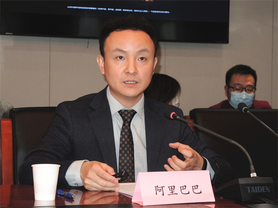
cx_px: 139
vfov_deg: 14.1
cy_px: 104
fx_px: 843
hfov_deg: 18.7
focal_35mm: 105
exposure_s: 1/125
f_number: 3.5
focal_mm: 22.1
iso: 400
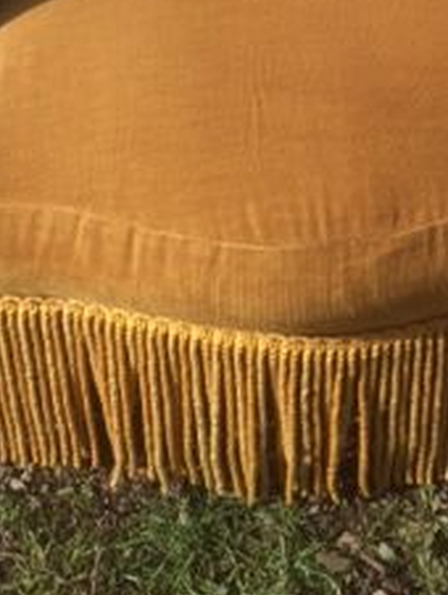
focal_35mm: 82
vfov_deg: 22.3
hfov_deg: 18.0
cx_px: 285
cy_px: -82
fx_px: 1412
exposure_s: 1/1080
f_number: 2.2
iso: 32
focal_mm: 4.15
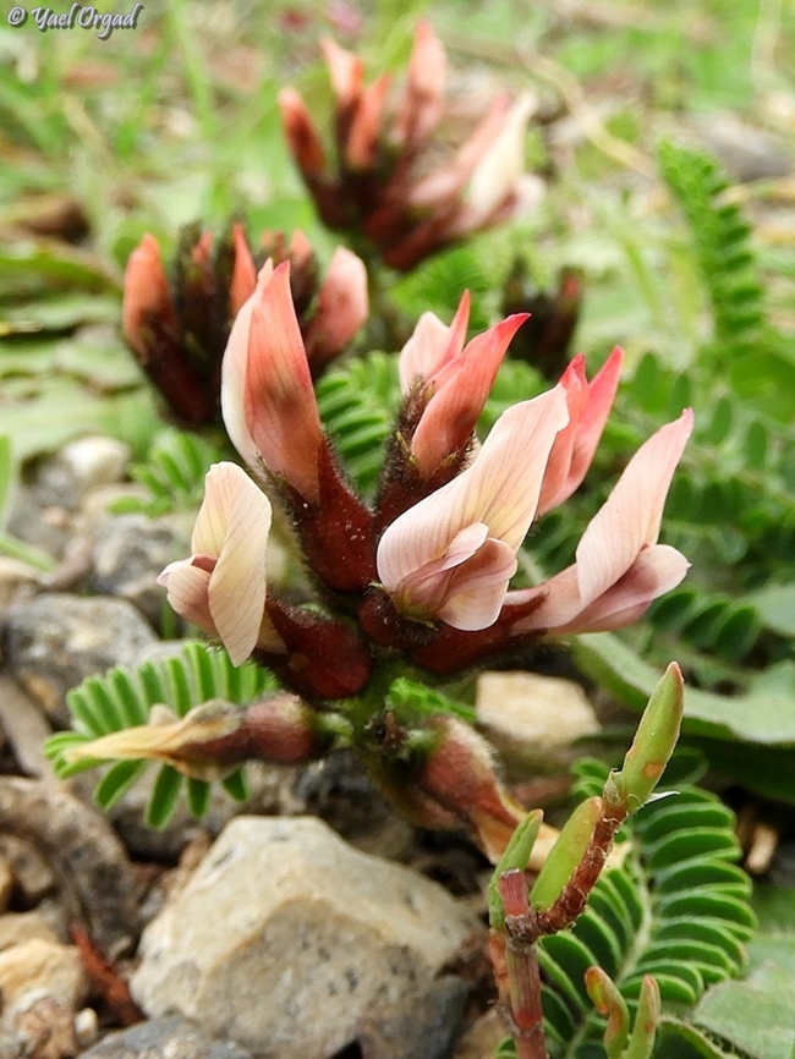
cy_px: 530
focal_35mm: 30
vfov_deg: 60.0
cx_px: 398
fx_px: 918
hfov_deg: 46.8
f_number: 3.5
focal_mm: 5.4
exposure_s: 1/200
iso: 100
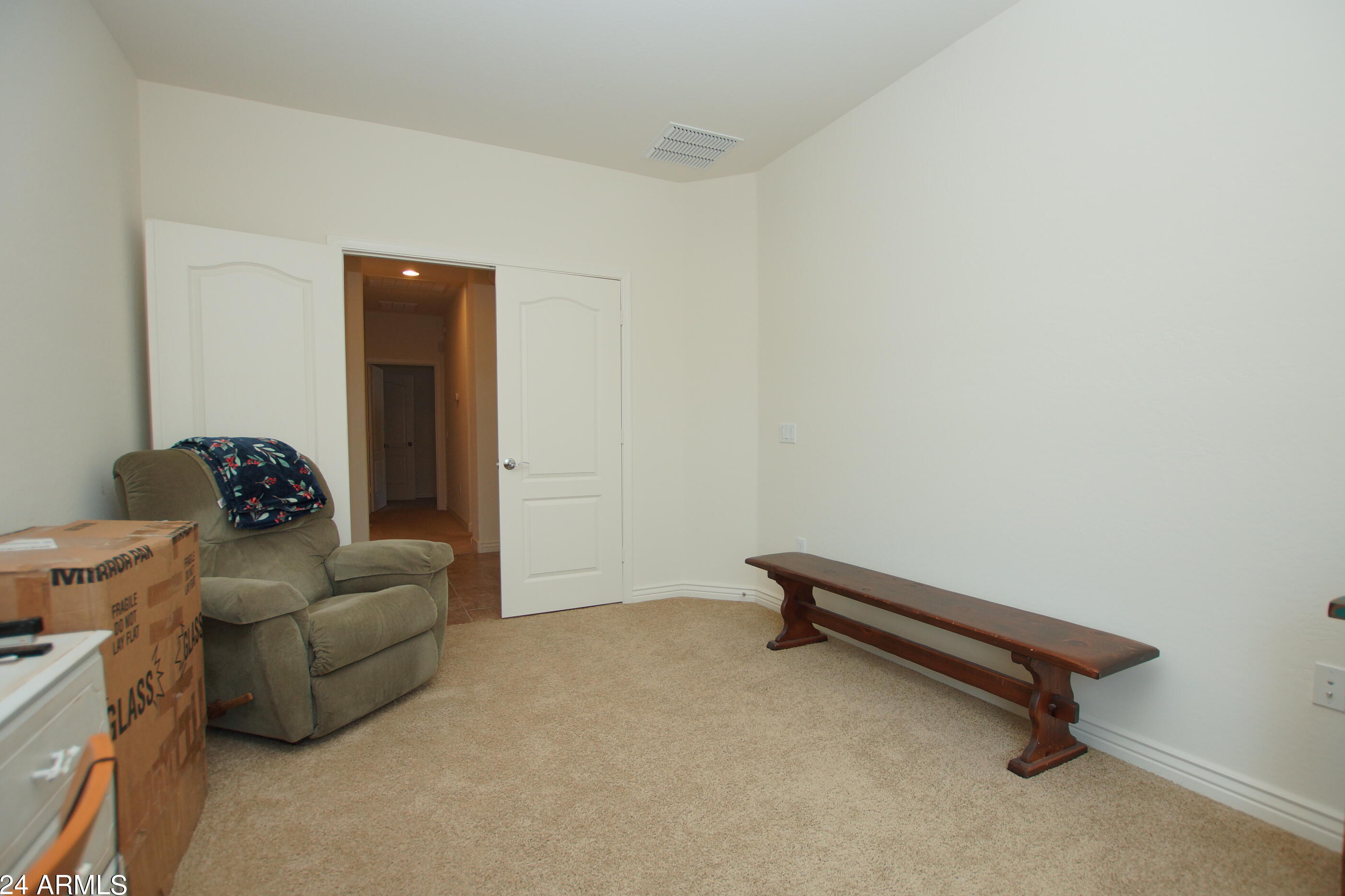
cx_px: 684
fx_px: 598
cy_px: 451
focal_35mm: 16
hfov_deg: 96.7
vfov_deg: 73.7
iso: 200
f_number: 3.5
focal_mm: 10
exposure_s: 1/100
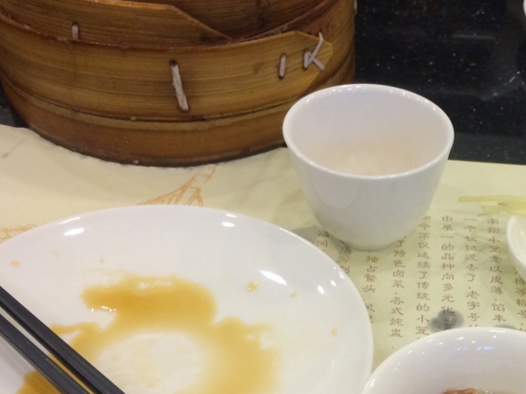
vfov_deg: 24.9
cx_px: 445
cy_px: 358
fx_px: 866
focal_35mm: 57
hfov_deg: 32.5
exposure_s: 1/30
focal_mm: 4.12
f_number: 2.2
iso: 64
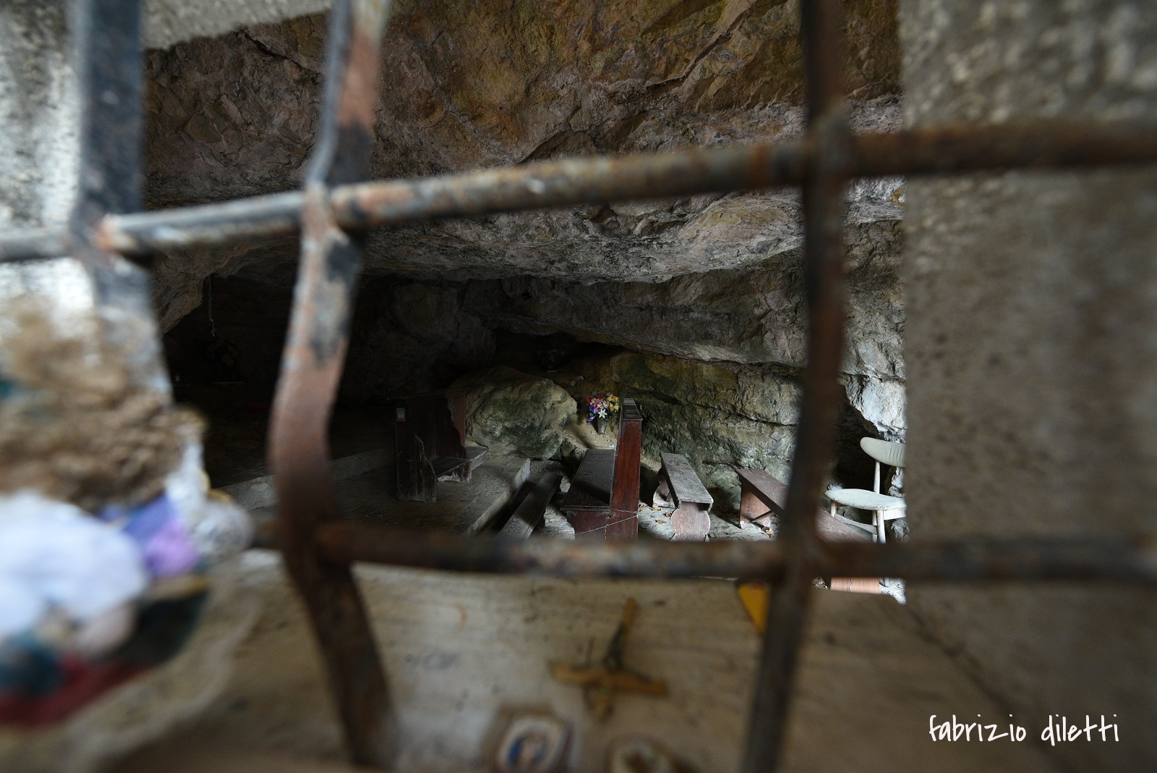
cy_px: 386
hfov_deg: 104.2
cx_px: 578
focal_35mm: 14
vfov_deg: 81.3
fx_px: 450
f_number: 3.5
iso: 1000
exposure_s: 1/20
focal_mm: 14
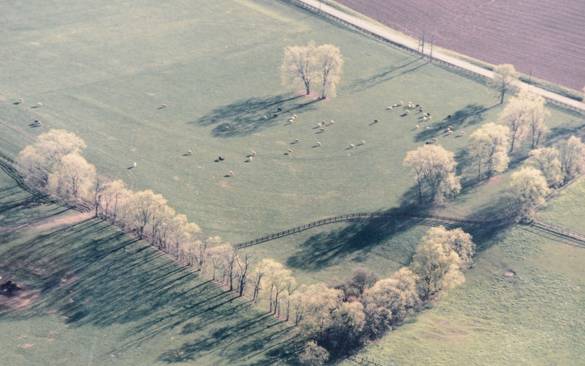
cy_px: 186
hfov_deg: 14.8
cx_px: 293
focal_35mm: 141
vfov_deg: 9.3
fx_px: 2248
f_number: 9
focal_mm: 92
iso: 400
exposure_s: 1/80
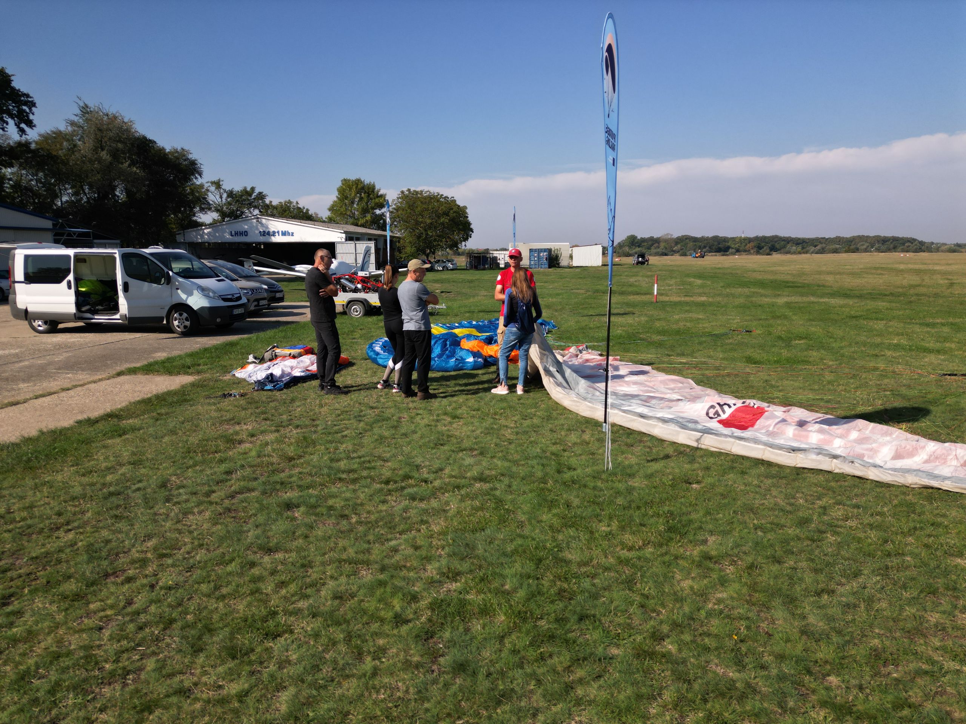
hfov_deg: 71.6
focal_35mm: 24
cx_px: 483
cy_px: 362
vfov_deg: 56.8
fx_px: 670
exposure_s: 1/60
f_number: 1.7
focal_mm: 6.72
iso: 110
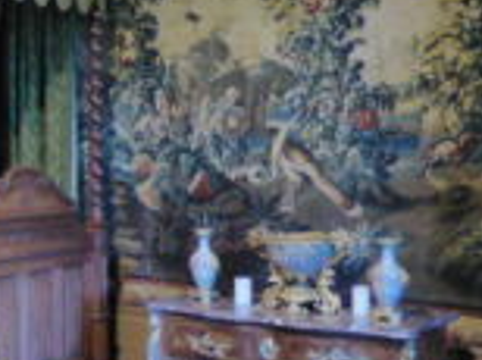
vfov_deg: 22.4
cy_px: 125
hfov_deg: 27.1
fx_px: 904
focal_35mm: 65
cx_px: -66
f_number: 2.8
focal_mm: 4.5
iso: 1600
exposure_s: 1/25
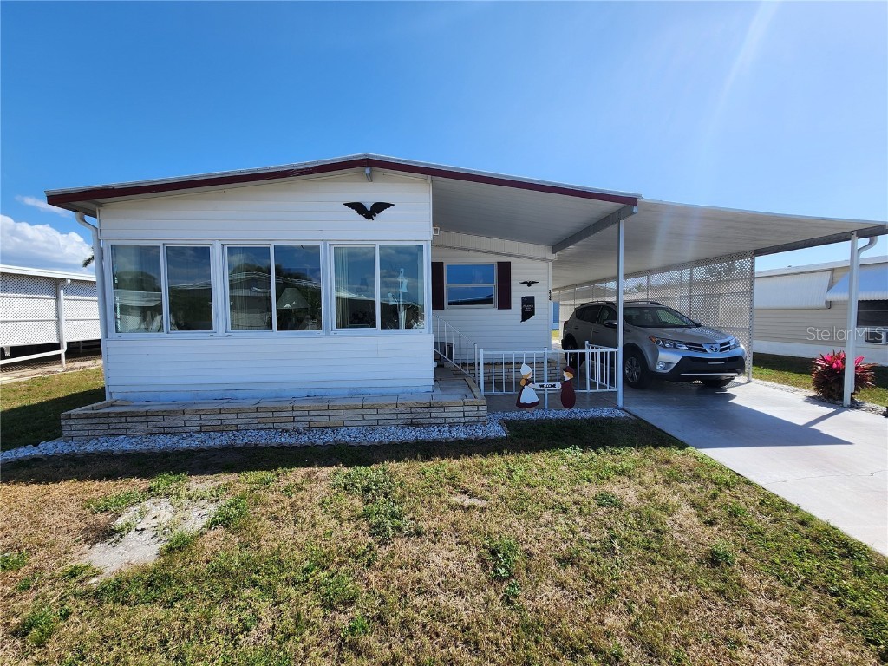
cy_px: 333
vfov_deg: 89.9
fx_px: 333
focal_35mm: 13
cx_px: 444
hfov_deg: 106.2
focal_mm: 2.2
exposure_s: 1/1819
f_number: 2.2
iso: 50
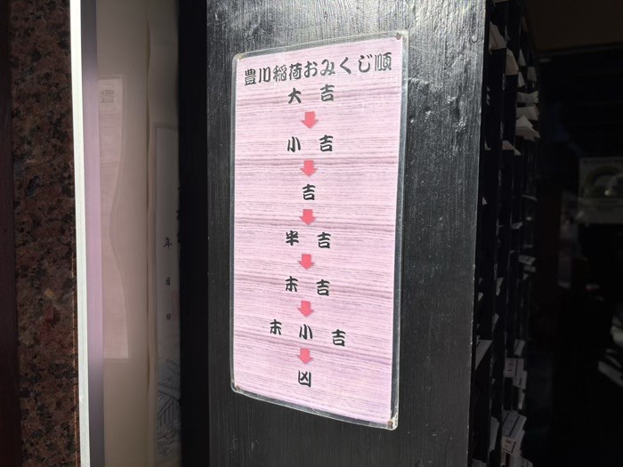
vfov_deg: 53.1
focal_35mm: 26
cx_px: 312
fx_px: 468
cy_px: 234
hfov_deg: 67.3
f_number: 1.6
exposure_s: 1/5348
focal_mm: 5.96
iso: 50
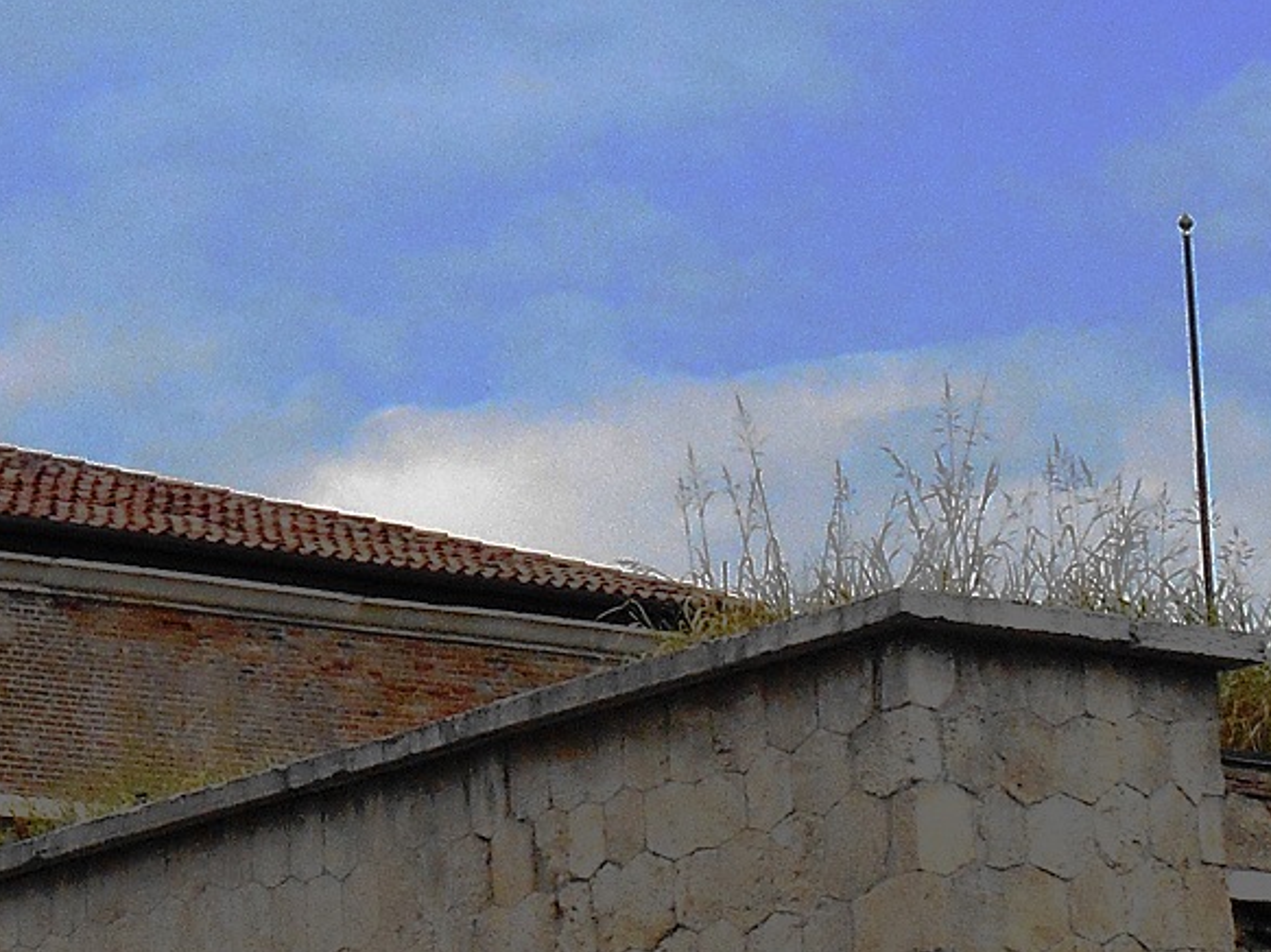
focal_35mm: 155
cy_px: 236
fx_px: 5689
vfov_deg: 9.6
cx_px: 85
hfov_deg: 12.6
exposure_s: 1/1250
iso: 80
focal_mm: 6.3
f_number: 3.7
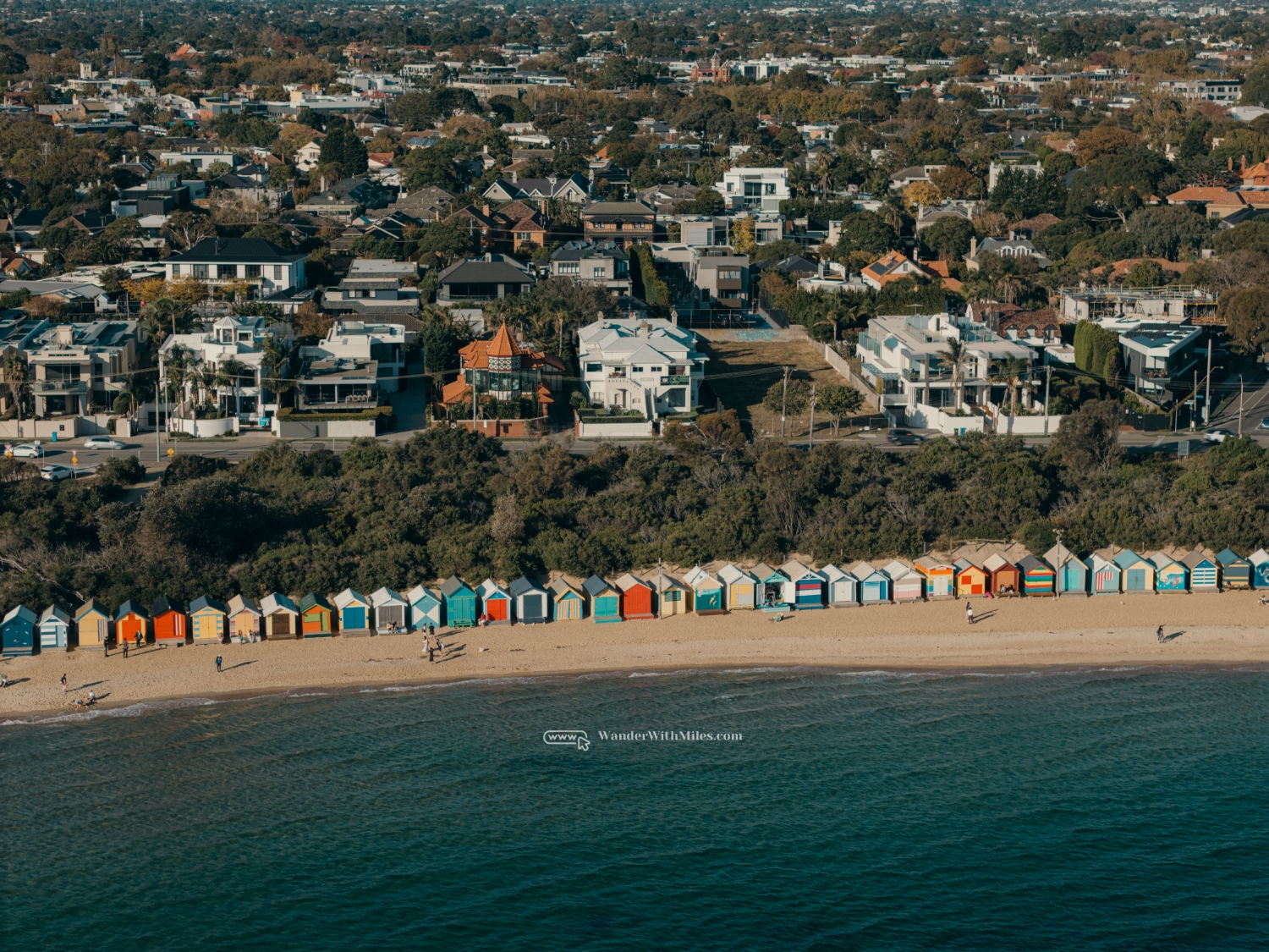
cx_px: 634
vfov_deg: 21.0
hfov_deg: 27.8
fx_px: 2566
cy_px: 476
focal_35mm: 70
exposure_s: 1/30
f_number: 2.8
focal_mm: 19.35
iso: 100
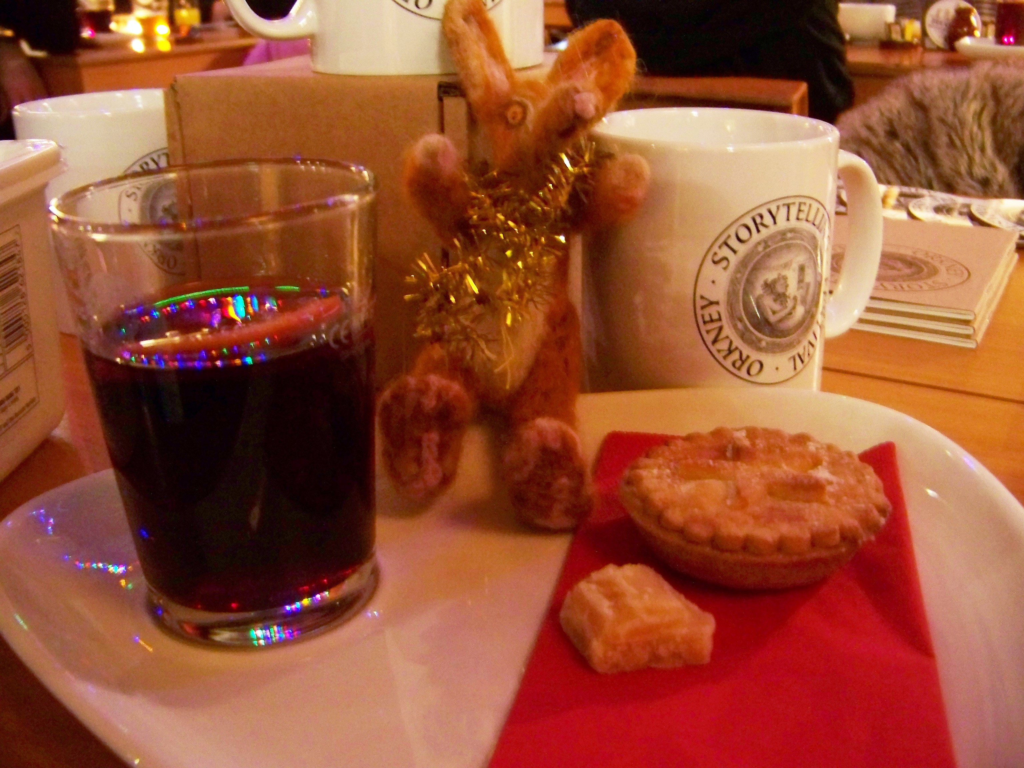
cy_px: 384
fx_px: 1065
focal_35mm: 36
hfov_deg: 51.4
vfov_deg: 39.7
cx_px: 512
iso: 400
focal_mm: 5.85
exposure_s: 1/2
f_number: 2.8
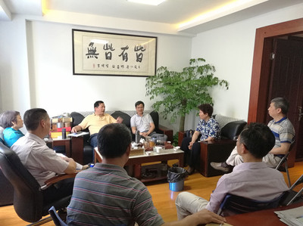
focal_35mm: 27
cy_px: 113
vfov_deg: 51.3
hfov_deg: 65.4
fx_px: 236
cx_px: 152
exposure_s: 1/25
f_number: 2
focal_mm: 4.04
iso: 400
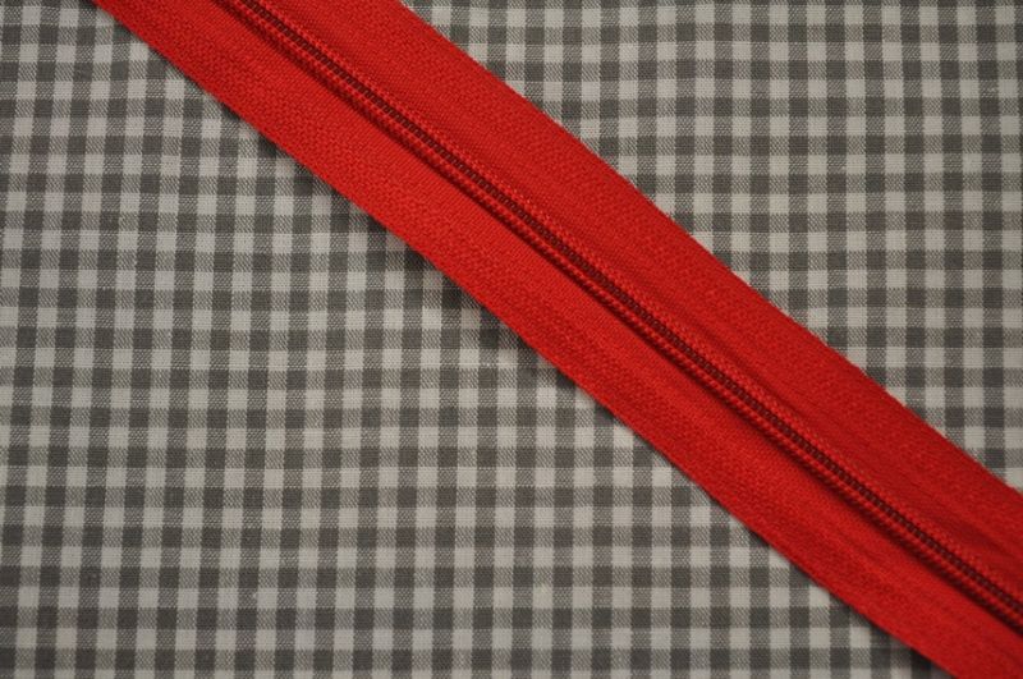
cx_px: 512
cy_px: 340
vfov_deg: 22.6
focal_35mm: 60
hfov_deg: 33.4
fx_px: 1703
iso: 720
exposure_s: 1/60
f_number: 5.3
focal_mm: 40
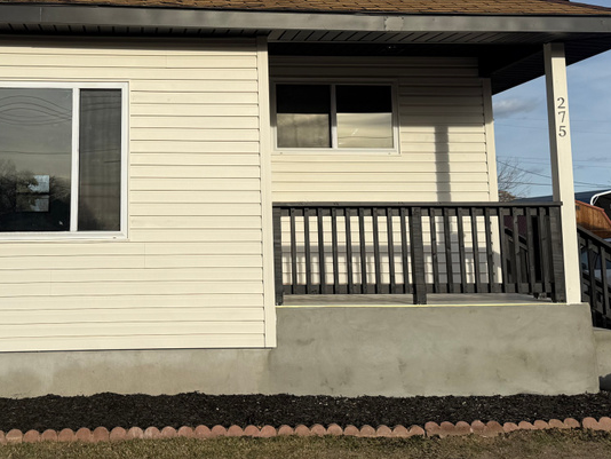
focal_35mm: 46
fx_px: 812
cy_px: 116
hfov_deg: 40.5
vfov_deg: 31.0
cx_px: 185
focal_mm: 6.76
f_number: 1.78
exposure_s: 1/7353
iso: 80
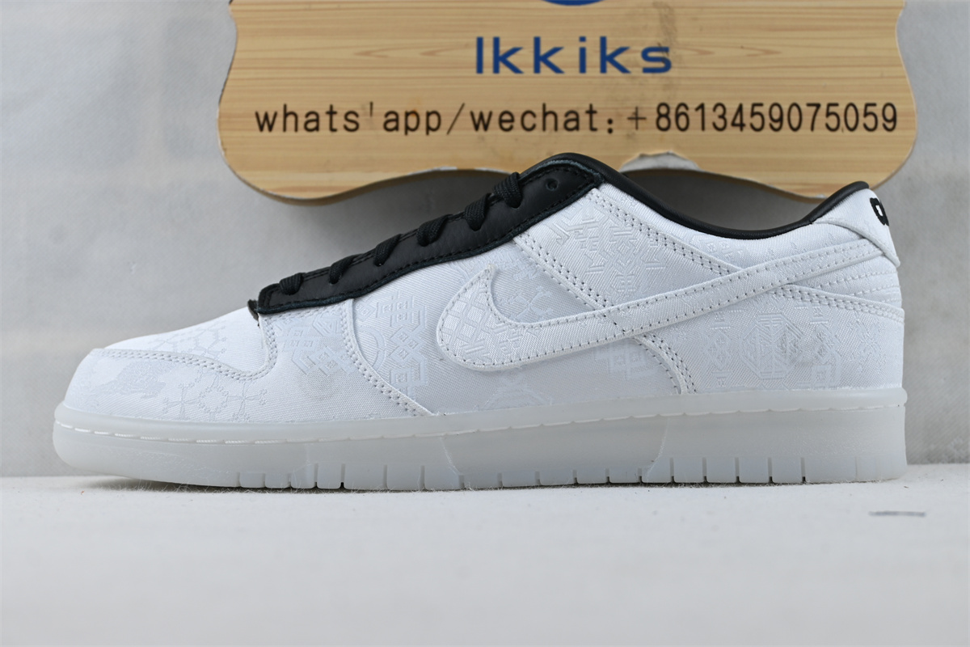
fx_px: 1455
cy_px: 324
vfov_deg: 25.1
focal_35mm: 54
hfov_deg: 36.9
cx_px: 485
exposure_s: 1/60
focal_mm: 36
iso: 100
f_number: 5.3
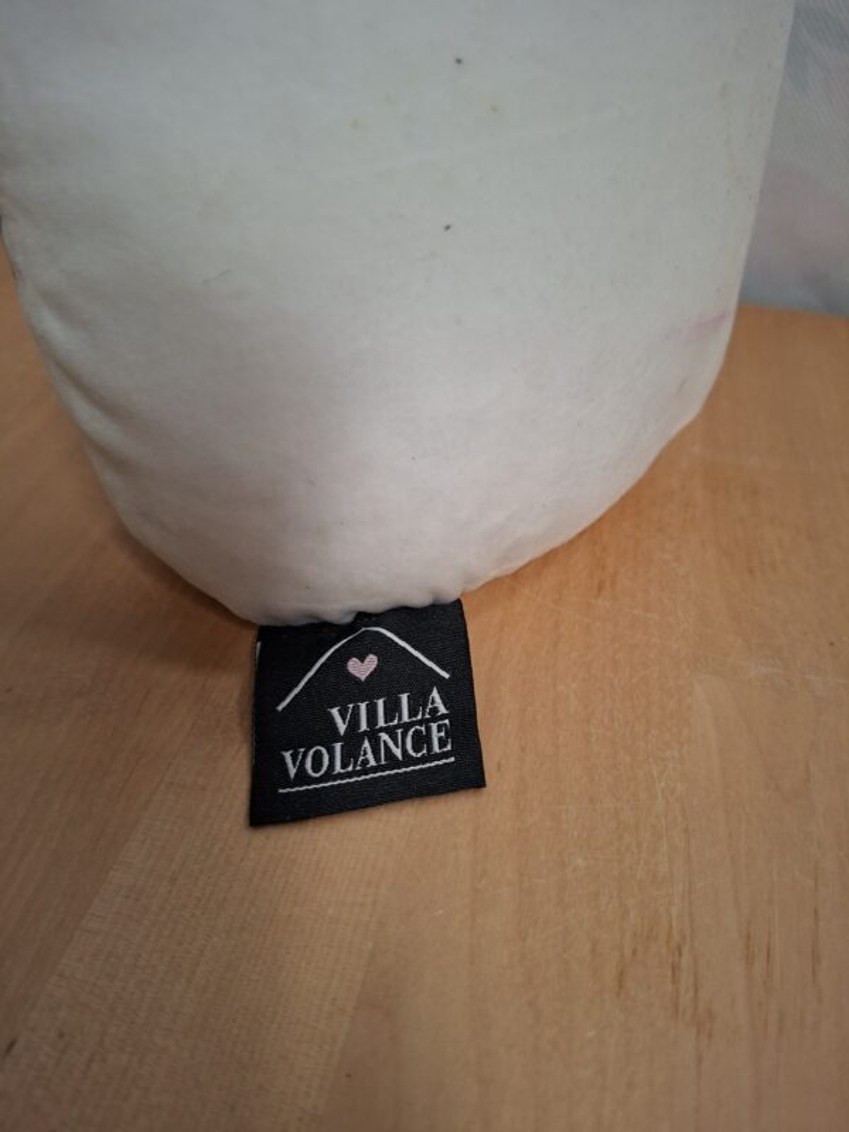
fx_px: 752
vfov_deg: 73.9
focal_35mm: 23
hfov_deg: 58.9
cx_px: 424
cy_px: 566
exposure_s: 1/60
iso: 250
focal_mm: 5.54
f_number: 1.8
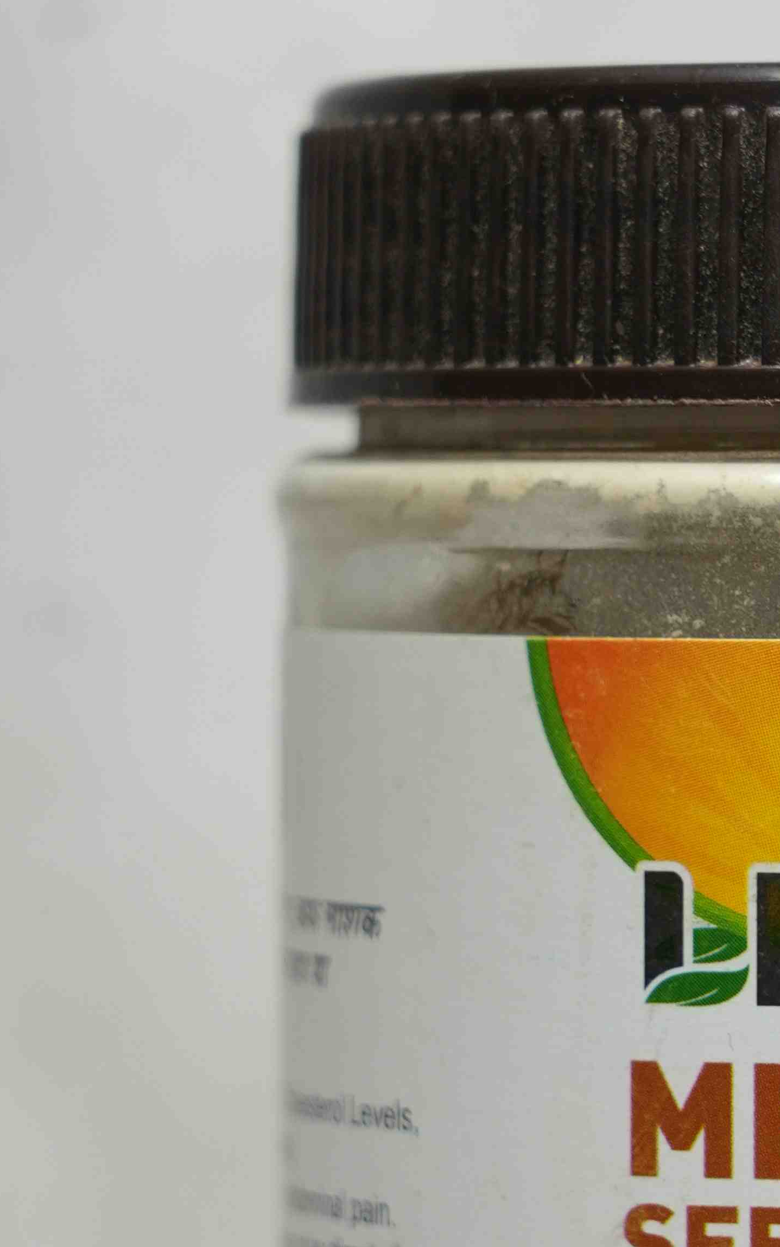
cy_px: 685
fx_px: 9931
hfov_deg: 4.5
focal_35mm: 292
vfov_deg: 7.2
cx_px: 891
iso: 250
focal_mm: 94
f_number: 5.6
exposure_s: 1/60
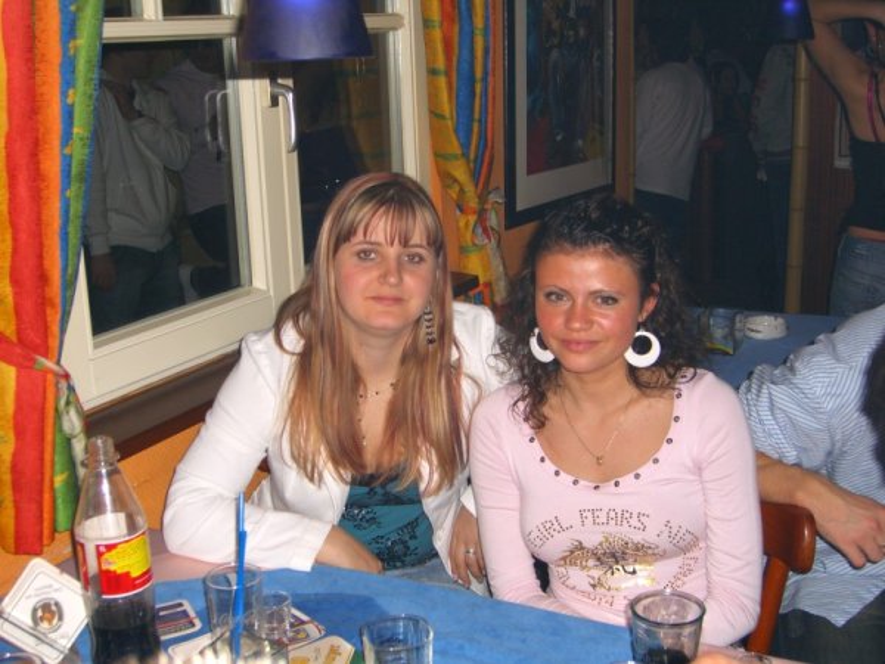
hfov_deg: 41.2
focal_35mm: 46
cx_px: 442
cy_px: 332
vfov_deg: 31.5
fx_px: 1176
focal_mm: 9.5
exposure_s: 1/60
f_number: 3.1
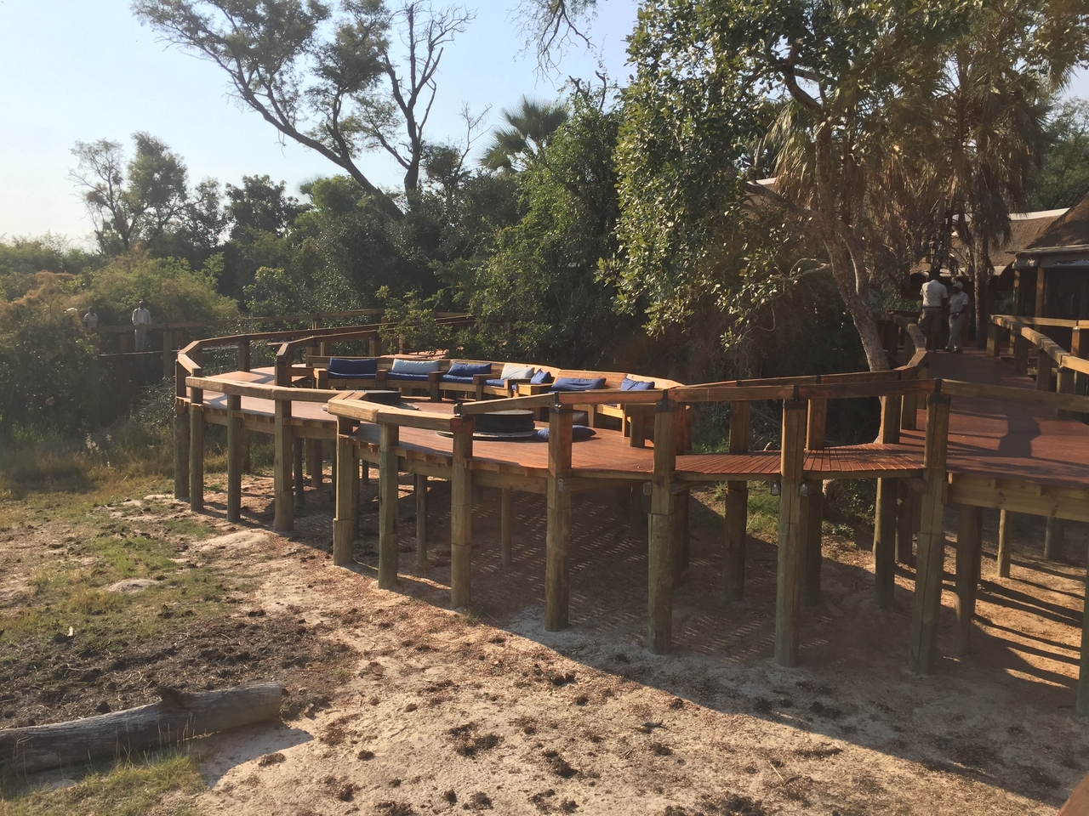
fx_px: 912
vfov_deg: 48.2
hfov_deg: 61.7
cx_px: 544
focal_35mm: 29
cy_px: 408
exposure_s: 1/1464
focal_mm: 4.15
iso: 32
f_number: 2.2
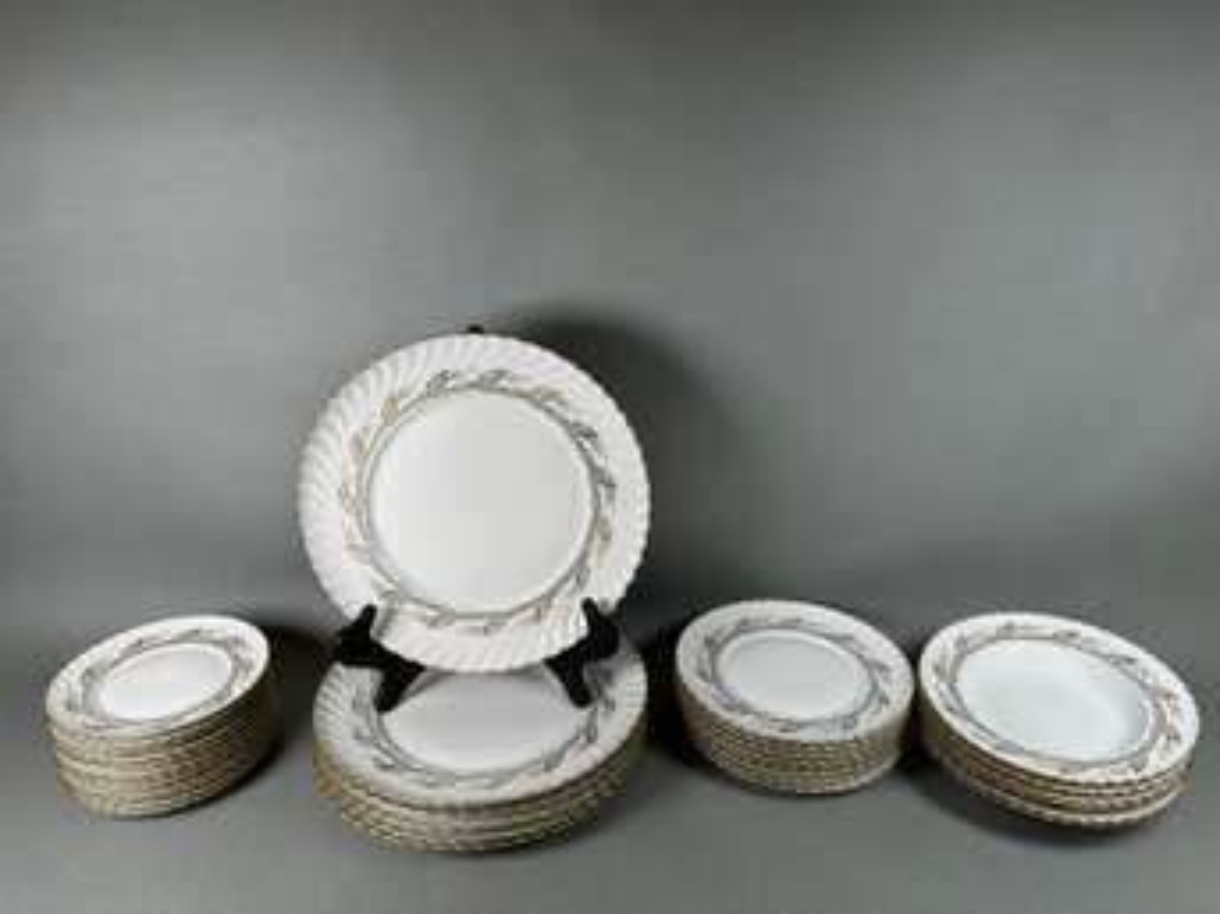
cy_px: 457
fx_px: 846
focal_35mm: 24
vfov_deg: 56.8
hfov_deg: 71.6
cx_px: 610
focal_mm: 6.86
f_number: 1.78
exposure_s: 1/181
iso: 64
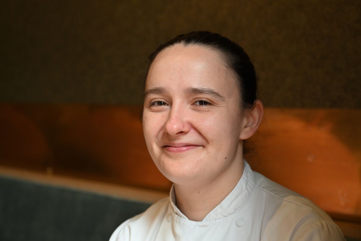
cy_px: 120
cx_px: 180
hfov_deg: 31.9
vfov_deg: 21.6
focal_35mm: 63
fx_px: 632
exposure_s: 1/80
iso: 640
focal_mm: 63
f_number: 4.5
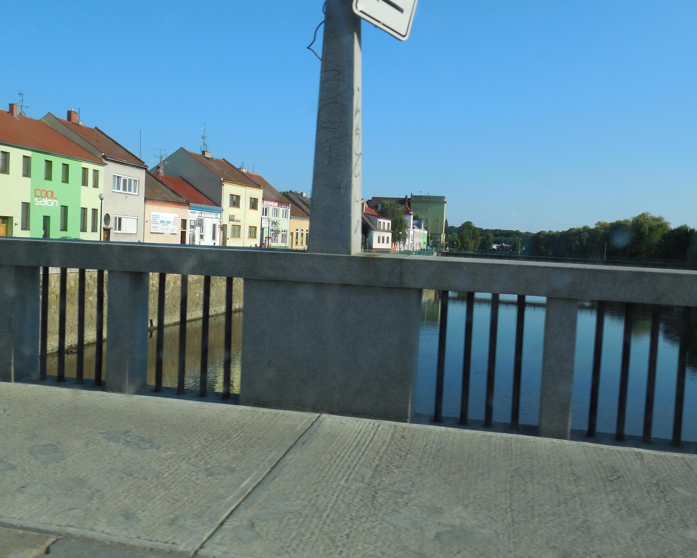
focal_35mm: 36
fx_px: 743
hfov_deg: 50.2
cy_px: 275
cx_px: 325
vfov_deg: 41.2
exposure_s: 1/1000
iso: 125
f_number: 3.9
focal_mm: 6
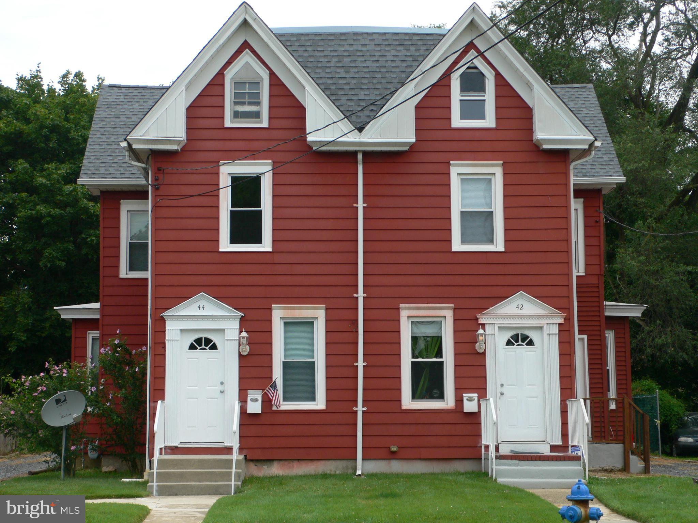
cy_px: 262
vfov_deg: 21.6
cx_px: 349
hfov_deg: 28.6
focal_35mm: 68
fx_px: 1371
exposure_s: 1/250
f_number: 4
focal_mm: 12.5
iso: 80
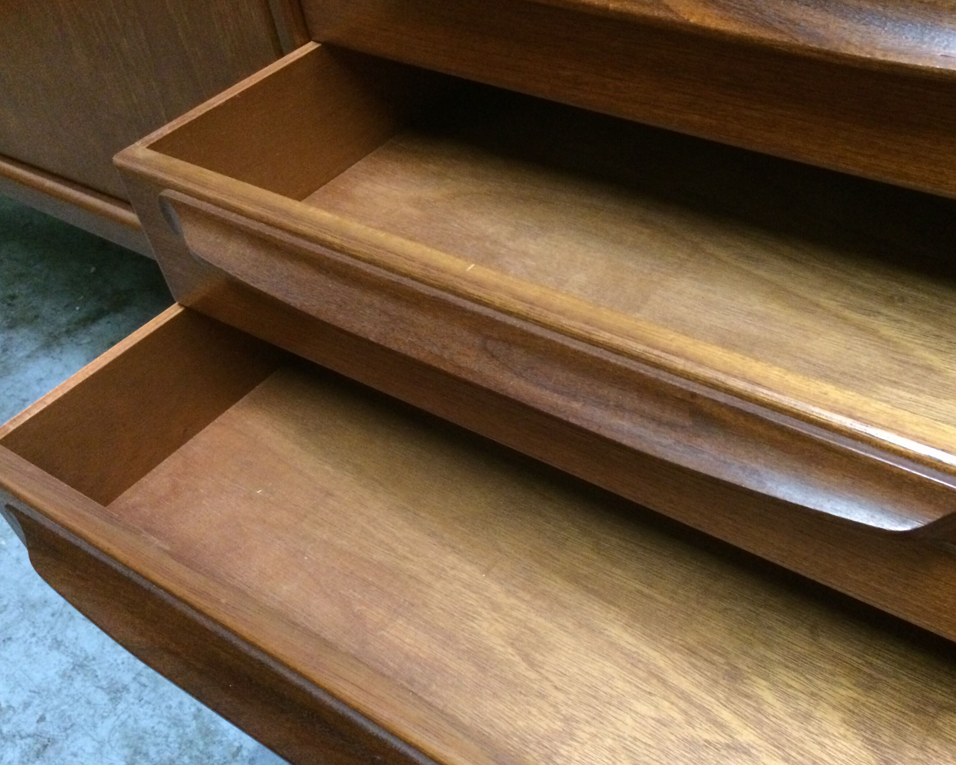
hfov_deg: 51.1
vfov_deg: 42.2
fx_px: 990
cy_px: 424
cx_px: 588
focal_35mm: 35
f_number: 2.2
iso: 500
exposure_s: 1/17
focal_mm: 4.15
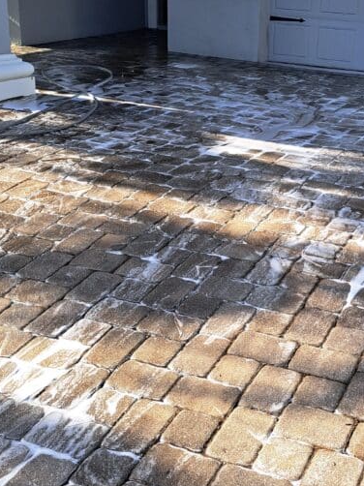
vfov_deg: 38.9
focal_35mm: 49
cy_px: 216
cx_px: 273
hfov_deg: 29.2
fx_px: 688
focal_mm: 5.23
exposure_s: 1/515
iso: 50
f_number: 1.8
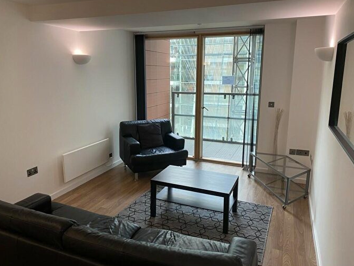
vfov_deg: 51.4
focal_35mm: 27
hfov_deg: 65.3
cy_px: 133
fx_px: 276
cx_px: 172
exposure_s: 1/50
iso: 100
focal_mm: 4.25
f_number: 1.8
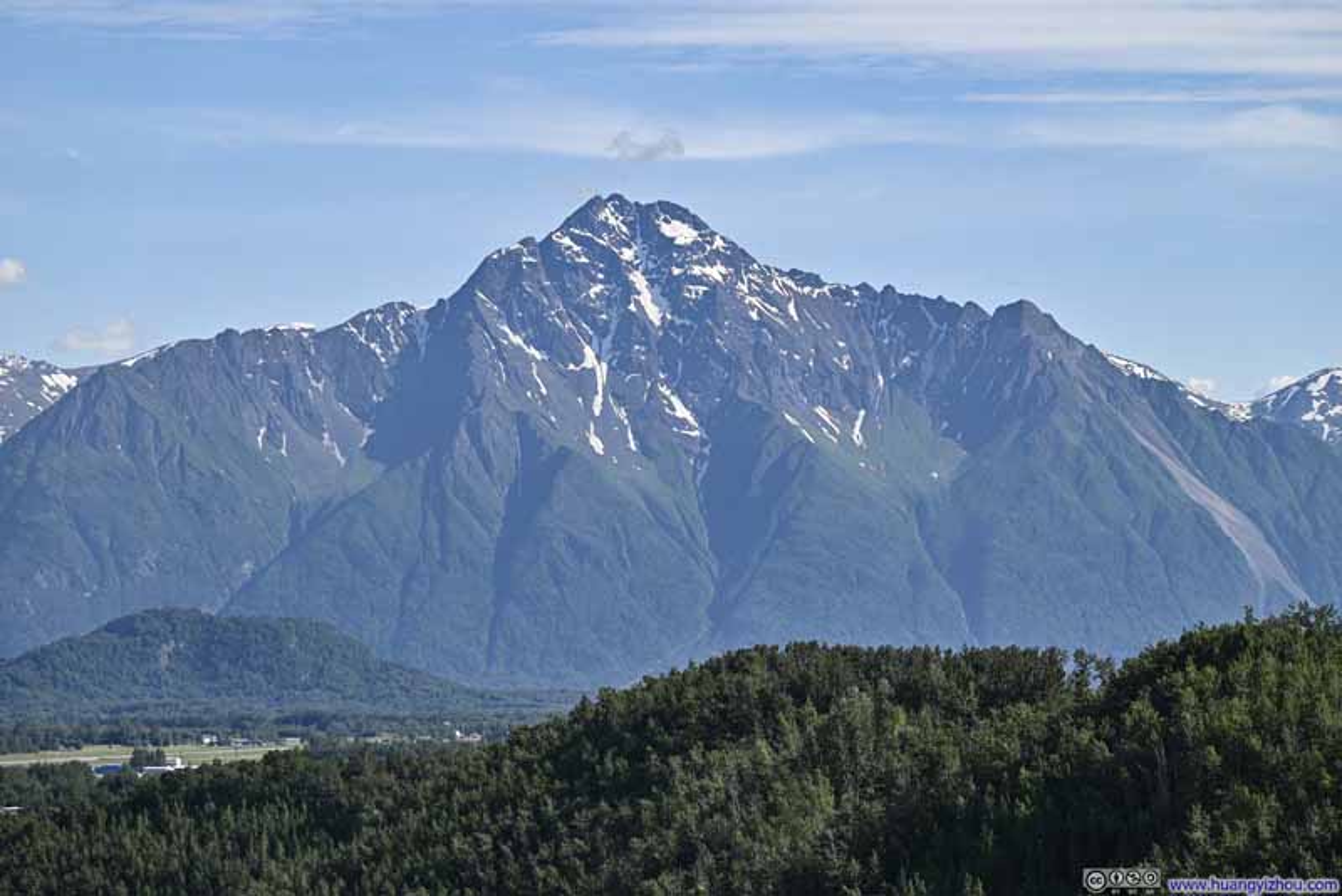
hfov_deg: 17.1
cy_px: 448
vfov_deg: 11.4
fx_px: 4475
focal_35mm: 120
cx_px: 671
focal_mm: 120
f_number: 6.3
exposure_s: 1/1000
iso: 100
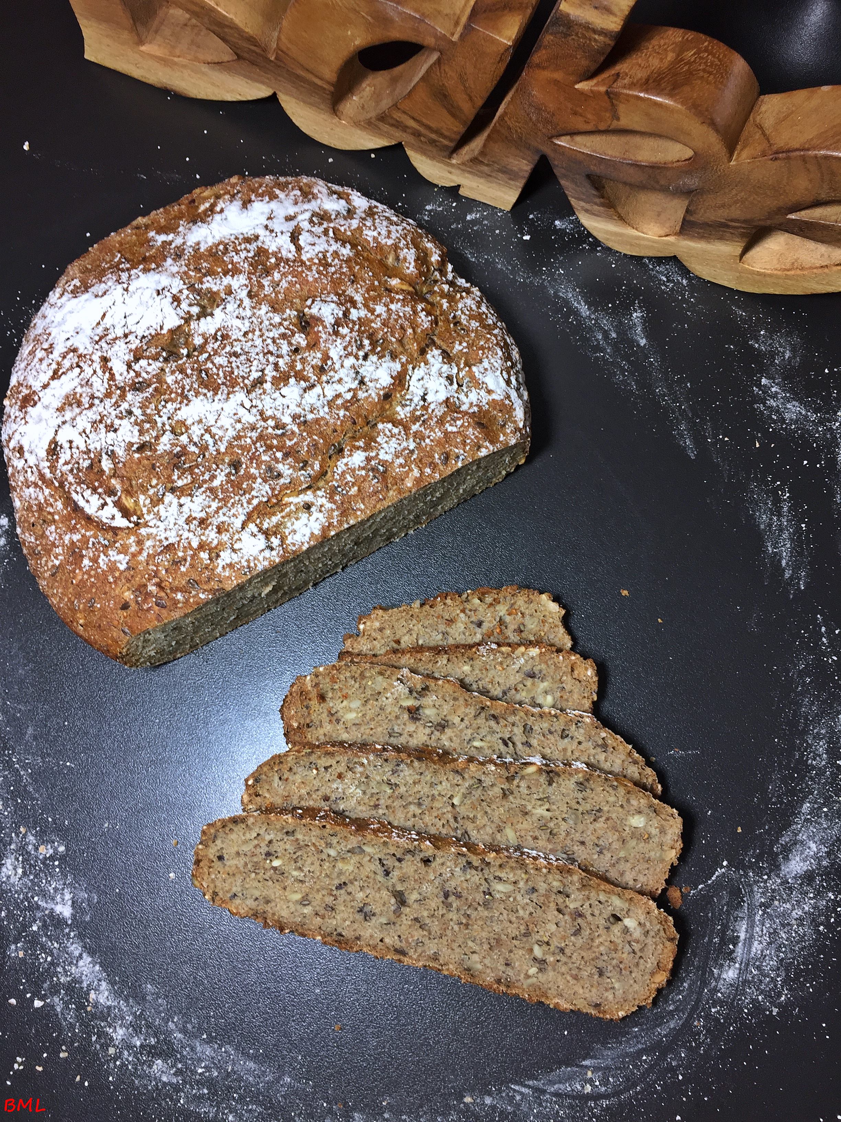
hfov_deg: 48.2
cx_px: 420
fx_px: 939
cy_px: 561
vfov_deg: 61.7
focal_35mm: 29
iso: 40
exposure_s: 1/50
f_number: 2.2
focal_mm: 4.15
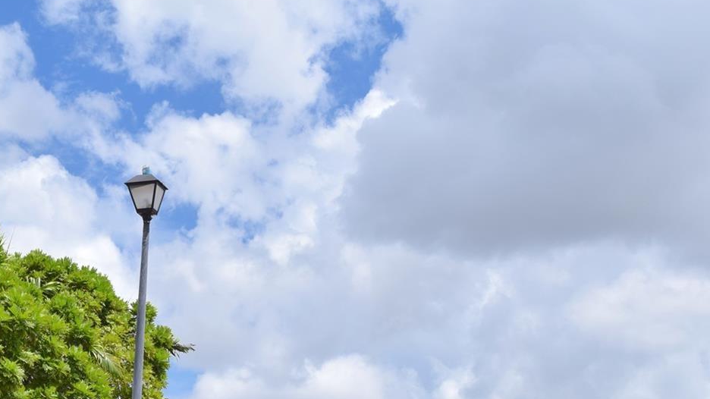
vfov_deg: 15.2
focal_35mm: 78
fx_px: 1466
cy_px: 393
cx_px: 334
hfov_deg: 27.2
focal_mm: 29
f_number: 11
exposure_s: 1/500
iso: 200
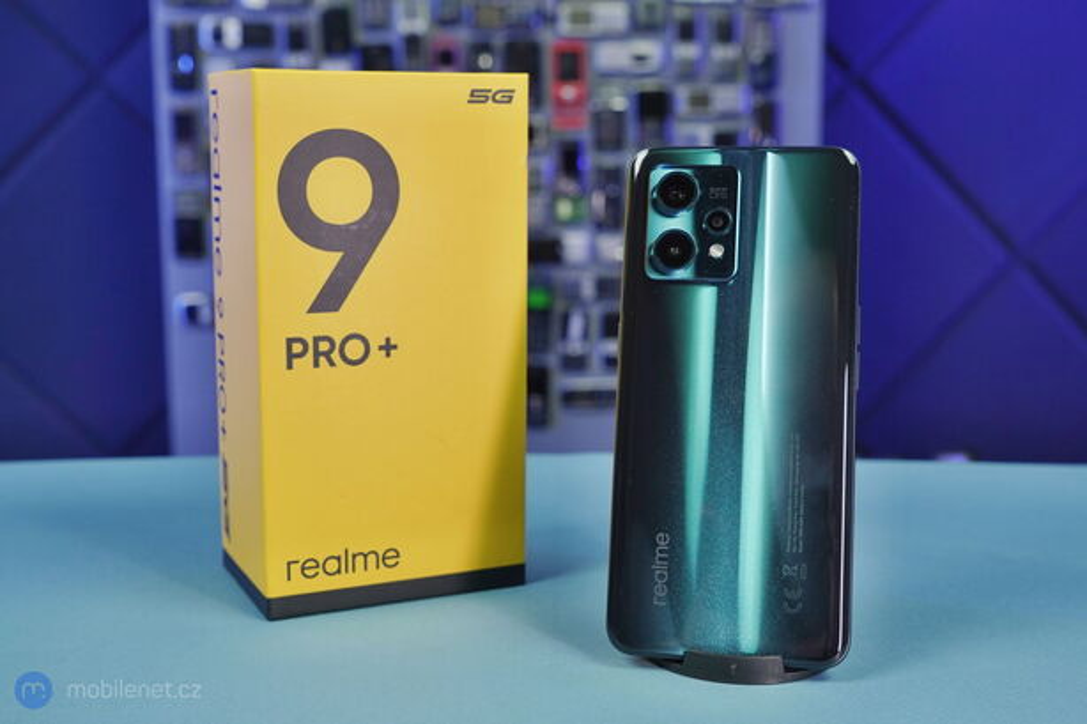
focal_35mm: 36
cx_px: 544
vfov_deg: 36.9
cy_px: 362
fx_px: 1087
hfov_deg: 53.1
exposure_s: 1/125
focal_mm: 36
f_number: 6.3
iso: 800
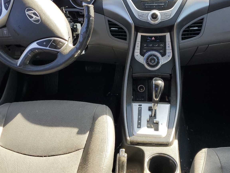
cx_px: 131
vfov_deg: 39.5
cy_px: 70
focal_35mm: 36
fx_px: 239
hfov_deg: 51.2
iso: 50
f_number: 1.5
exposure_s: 1/294
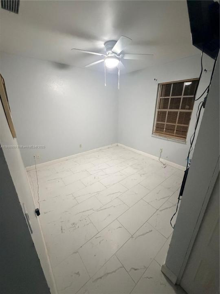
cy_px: 147
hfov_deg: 85.7
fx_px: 119
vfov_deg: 102.1
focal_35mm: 14
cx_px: 110
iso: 1250
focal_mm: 2.22
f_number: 2.2
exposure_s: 1/60
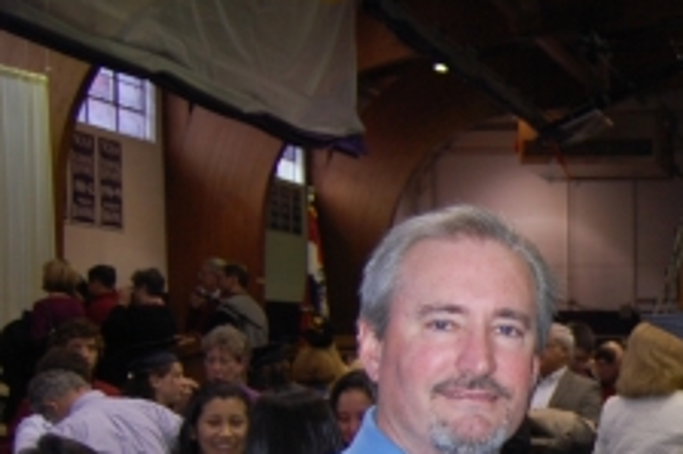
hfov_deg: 19.1
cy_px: 445
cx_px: 909
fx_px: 1866
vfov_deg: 13.7
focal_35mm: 98
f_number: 3.8
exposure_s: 1/60
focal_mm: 23
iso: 400
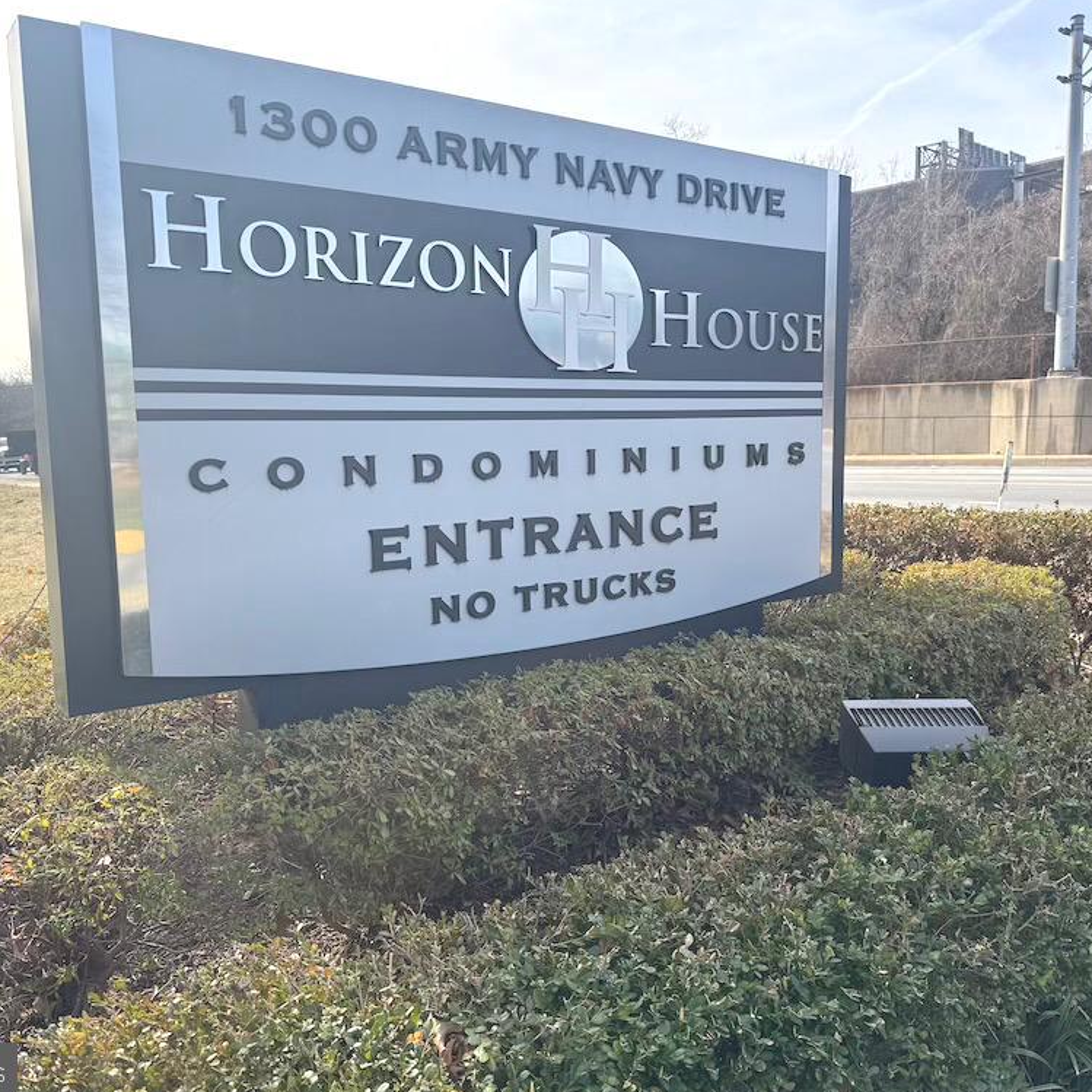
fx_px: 1035
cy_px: 542
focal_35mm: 29
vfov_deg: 55.6
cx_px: 582
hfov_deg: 55.6
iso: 80
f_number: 1.78
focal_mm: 6.76
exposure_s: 1/1488
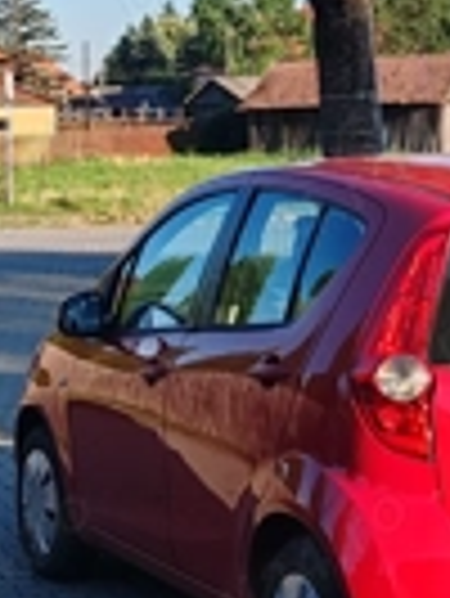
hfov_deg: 13.2
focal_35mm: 111
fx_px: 1921
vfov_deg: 17.3
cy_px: -13
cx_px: 418
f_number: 1.9
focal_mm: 6.12
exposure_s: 1/340
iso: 50
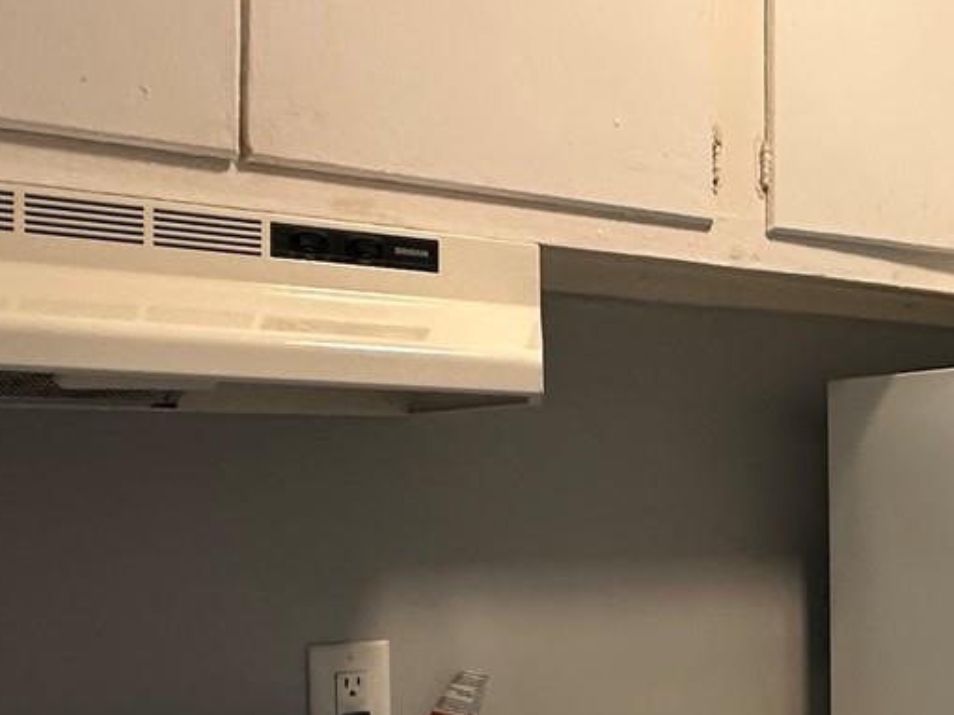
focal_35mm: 56
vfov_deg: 25.8
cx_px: 986
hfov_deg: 31.4
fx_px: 1543
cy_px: 518
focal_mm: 2.22
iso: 160
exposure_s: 1/60
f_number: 2.2
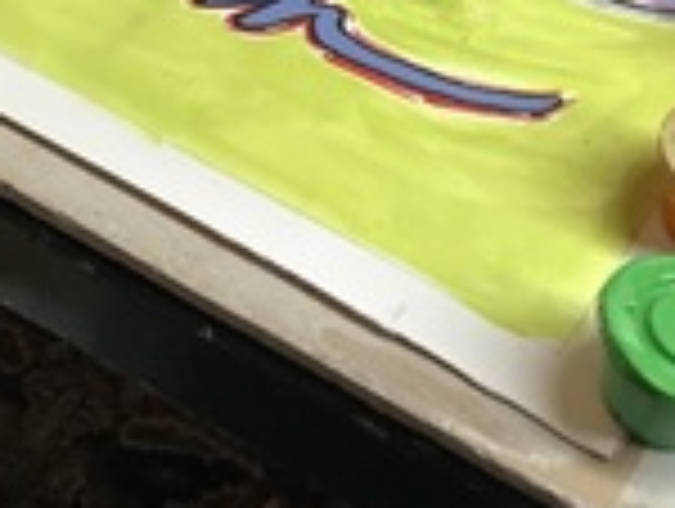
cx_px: 18
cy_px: -22
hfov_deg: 19.3
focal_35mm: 99
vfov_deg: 14.7
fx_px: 1934
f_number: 2.4
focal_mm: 3.3
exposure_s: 1/60
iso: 80
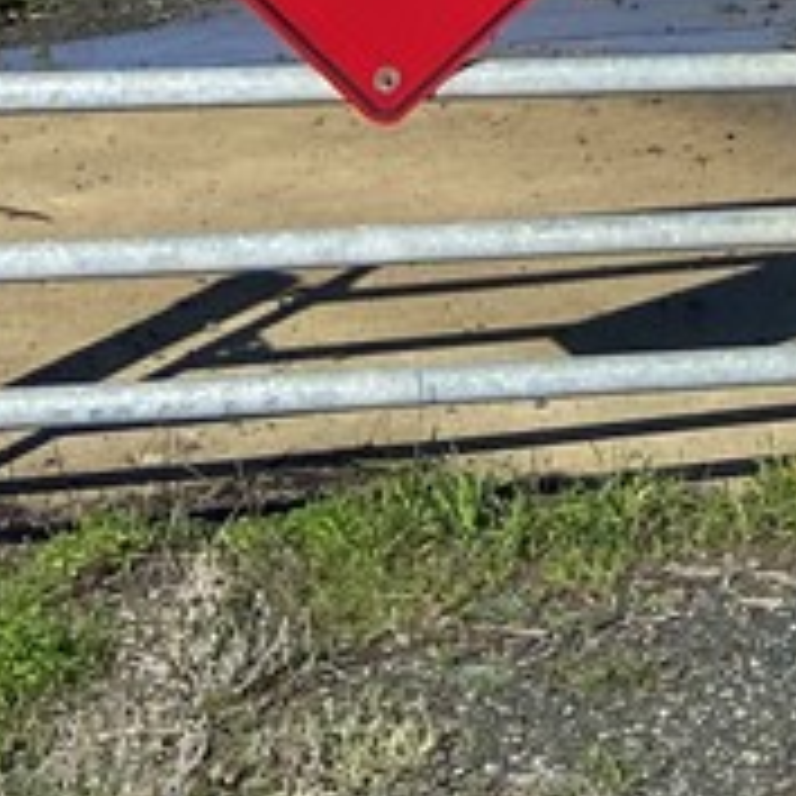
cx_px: 1588
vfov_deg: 11.9
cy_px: -747
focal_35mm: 133
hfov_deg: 11.8
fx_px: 3460
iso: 32
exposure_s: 1/3300
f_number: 1.8
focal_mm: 4.25
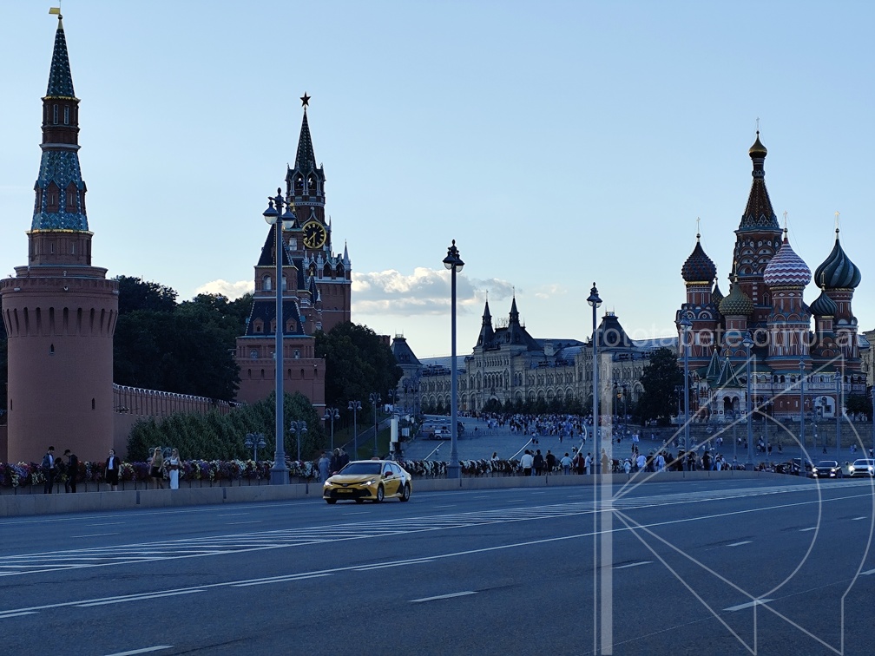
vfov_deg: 15.9
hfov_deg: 21.1
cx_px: 438
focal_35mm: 93
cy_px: 328
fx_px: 2351
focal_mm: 6.19
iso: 50
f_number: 1.65
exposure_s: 1/594
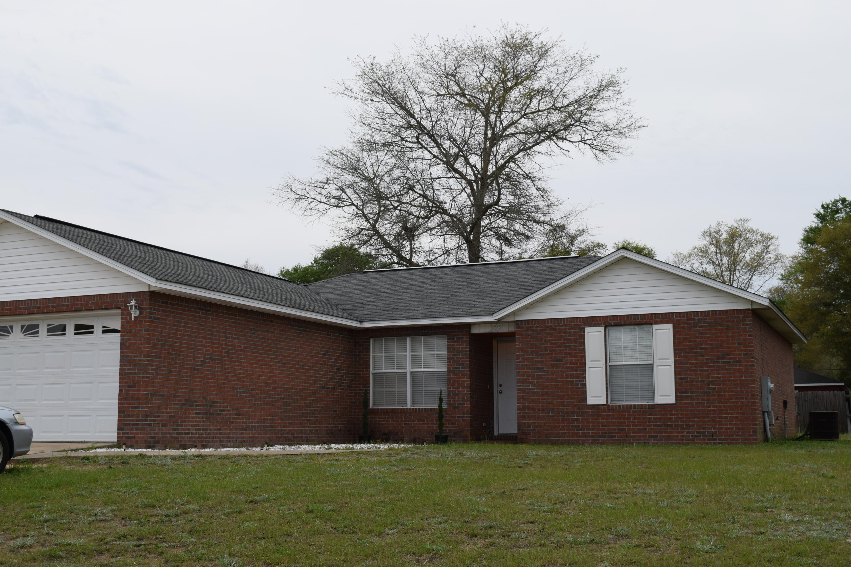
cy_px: 284
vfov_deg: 29.9
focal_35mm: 45
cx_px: 426
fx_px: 1064
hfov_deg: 43.6
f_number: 7.1
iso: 400
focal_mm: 30
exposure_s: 1/200
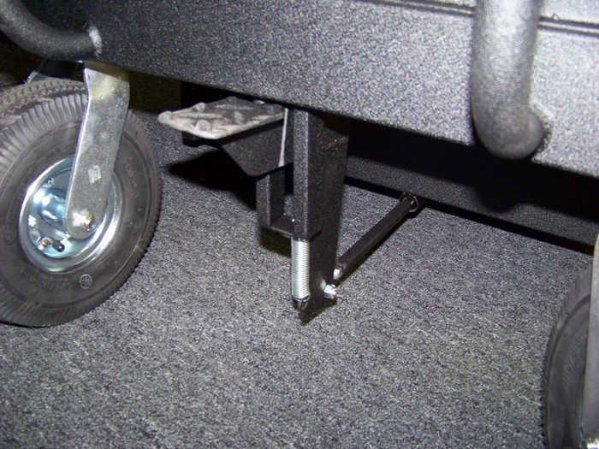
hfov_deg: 51.4
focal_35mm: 36
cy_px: 224
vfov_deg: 39.7
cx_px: 300
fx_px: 623
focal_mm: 5.85
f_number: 2.8
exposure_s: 1/30
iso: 200
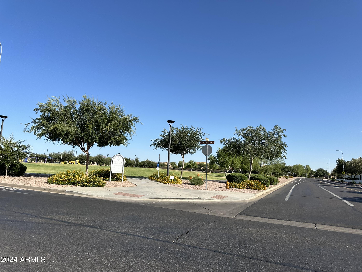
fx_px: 251
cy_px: 136
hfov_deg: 71.6
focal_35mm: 24
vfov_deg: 56.8
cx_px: 181
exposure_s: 1/4545
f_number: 1.78
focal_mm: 6.86
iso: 80
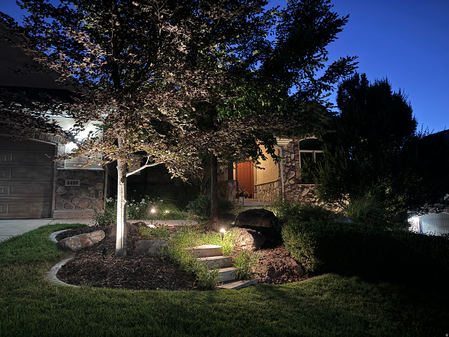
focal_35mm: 24
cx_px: 224
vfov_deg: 56.8
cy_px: 168
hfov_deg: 71.6
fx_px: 311
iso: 1250
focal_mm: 6.76
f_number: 1.78
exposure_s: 1/9
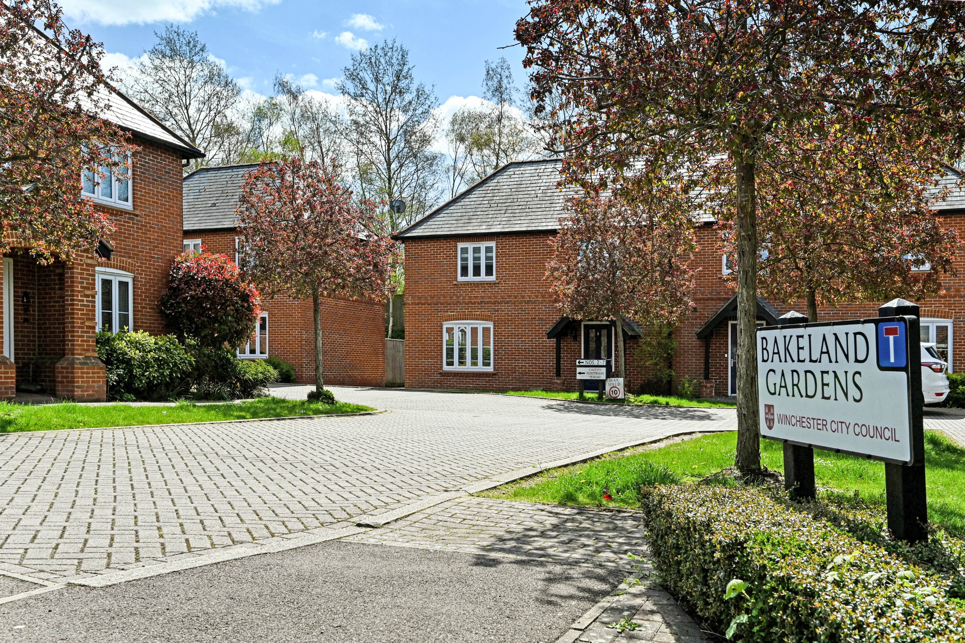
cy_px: 322
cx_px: 482
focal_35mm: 30
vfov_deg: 43.6
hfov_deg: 62.0
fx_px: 804
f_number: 9
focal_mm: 30
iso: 250
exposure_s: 1/1000
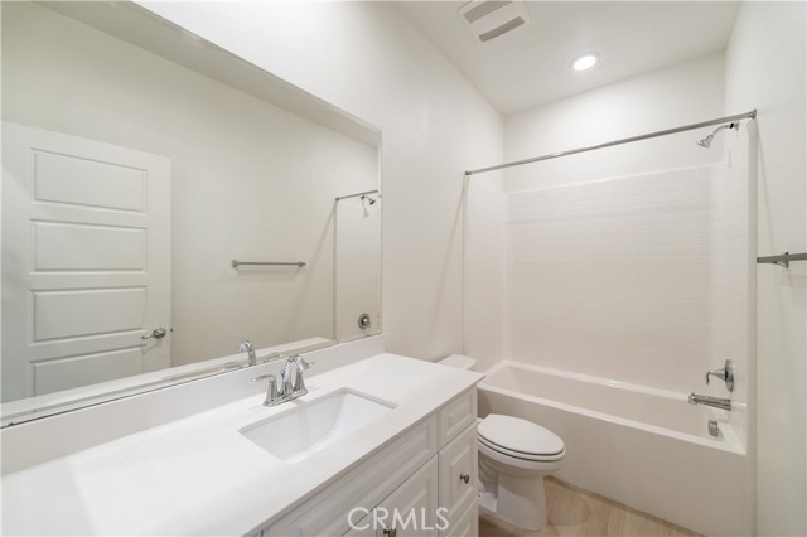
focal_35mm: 14
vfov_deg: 81.1
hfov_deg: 104.3
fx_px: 314
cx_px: 404
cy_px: 268
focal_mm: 14
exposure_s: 1/200
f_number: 2.8
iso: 400
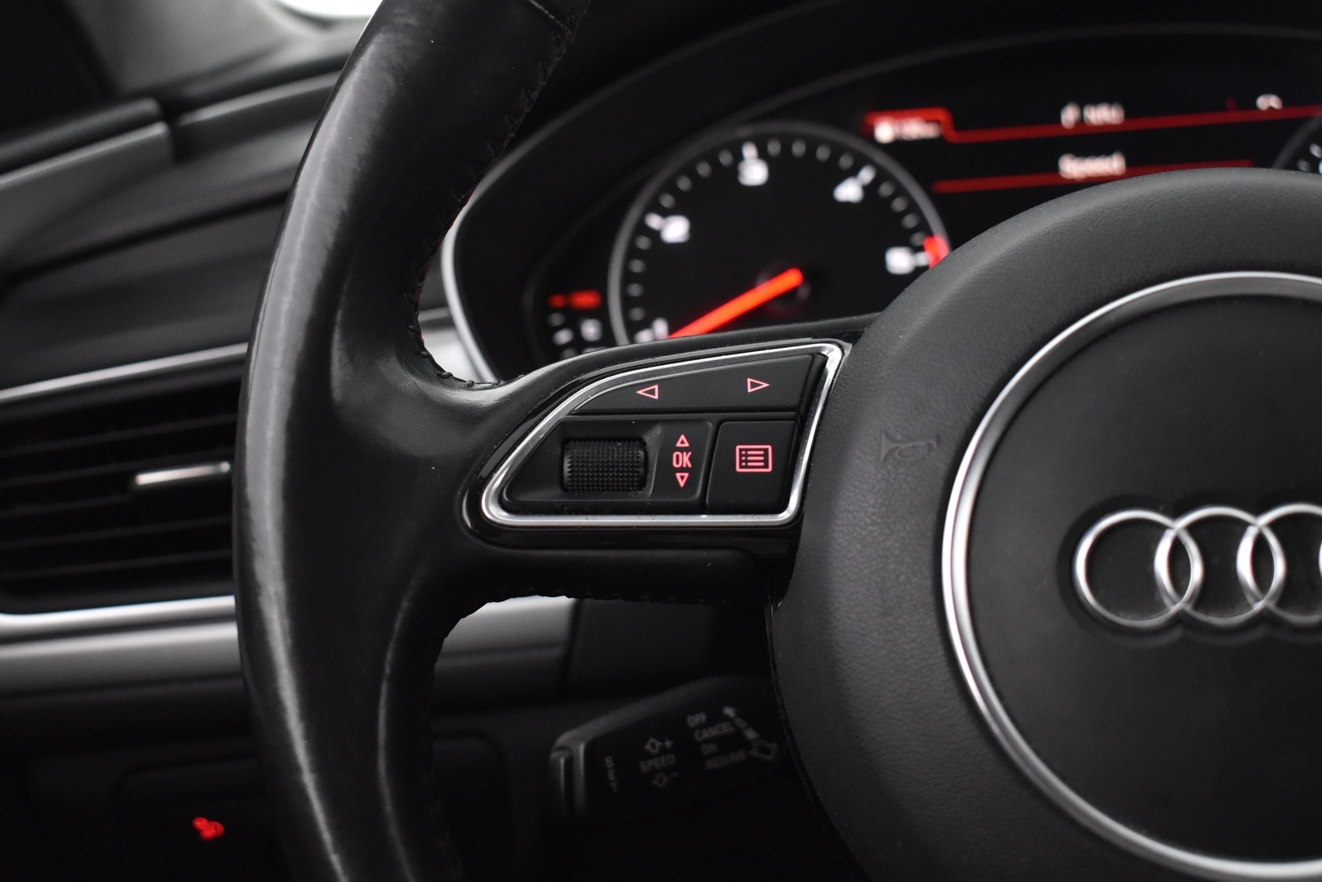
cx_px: 661
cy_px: 441
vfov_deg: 28.1
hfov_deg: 41.1
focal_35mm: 48
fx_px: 1763
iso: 3200
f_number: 4.5
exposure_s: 1/30
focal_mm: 32
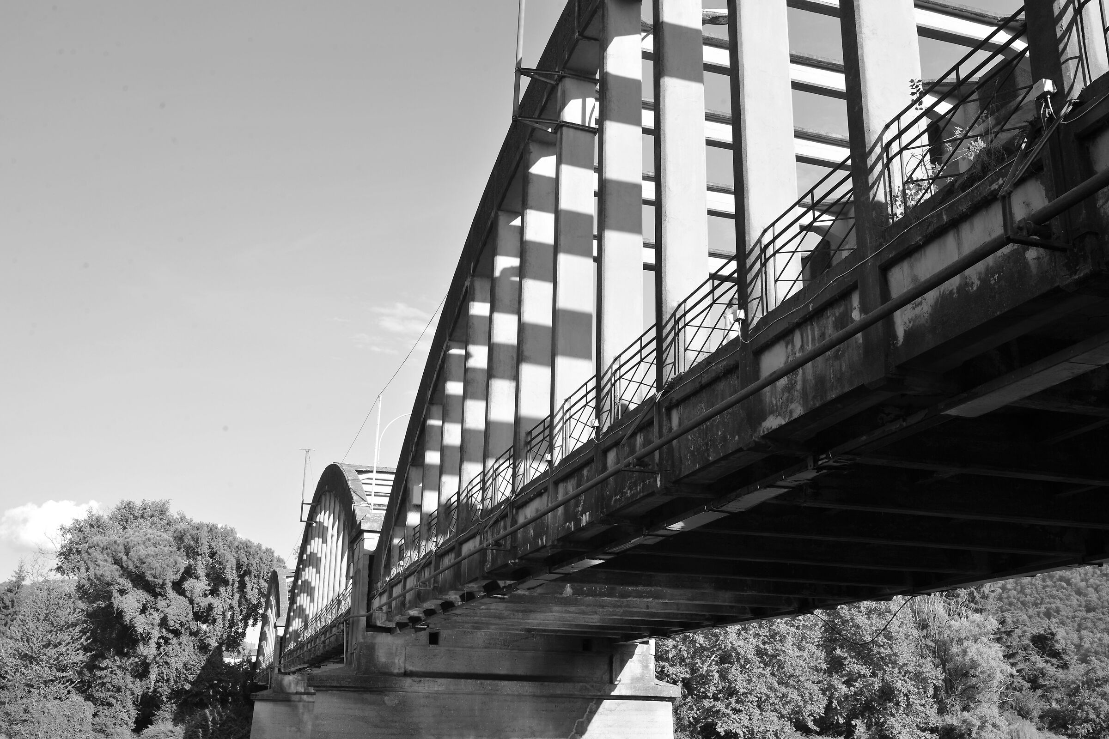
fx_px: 1078
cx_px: 554
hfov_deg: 54.4
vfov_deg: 37.9
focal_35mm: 35
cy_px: 370
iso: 100
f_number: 13
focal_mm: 35
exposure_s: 1/40
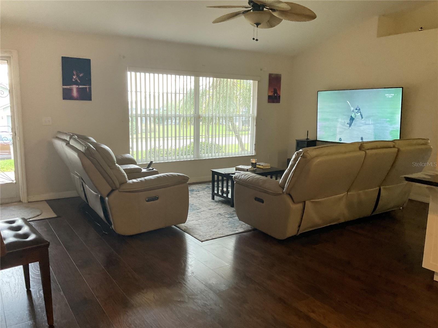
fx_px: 367
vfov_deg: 48.2
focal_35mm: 29
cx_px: 219
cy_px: 164
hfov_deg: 61.7
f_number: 1.8
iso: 200
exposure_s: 1/60
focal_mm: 3
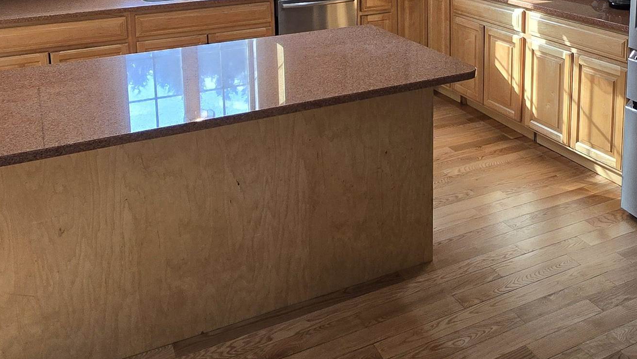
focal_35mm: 33
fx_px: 558
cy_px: -10
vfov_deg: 32.5
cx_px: 345
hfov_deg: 59.4
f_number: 2.2
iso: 50
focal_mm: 2.2
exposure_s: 1/60
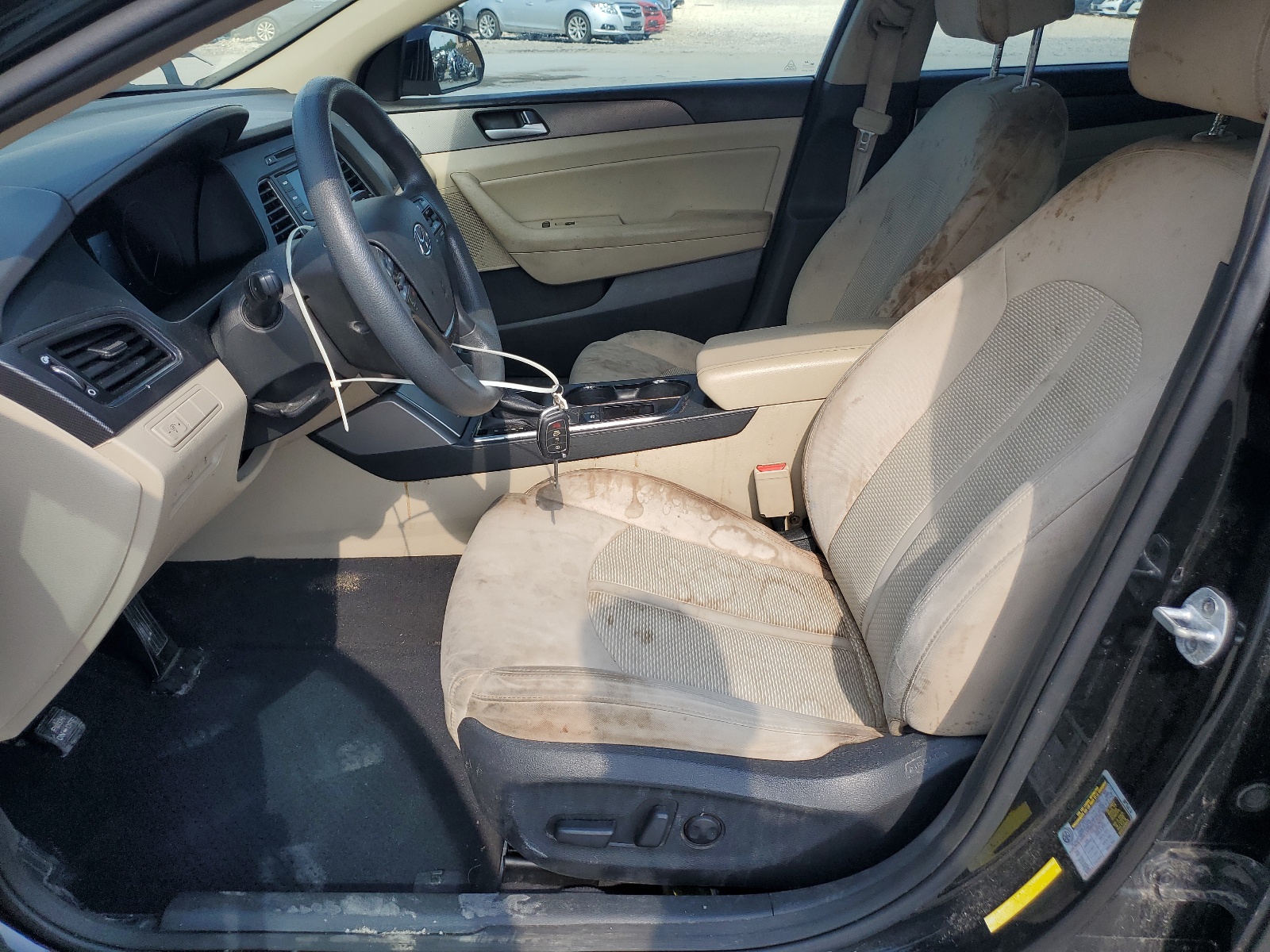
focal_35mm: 26
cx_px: 635
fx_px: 954
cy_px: 476
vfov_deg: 53.1
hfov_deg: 67.3
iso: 50
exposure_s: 1/833
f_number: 1.5
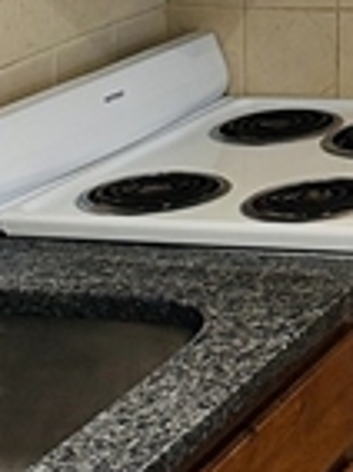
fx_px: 1773
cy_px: -259
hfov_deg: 9.9
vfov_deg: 14.1
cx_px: 859
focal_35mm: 130
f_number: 1.78
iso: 125
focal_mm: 6.86
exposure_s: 1/60
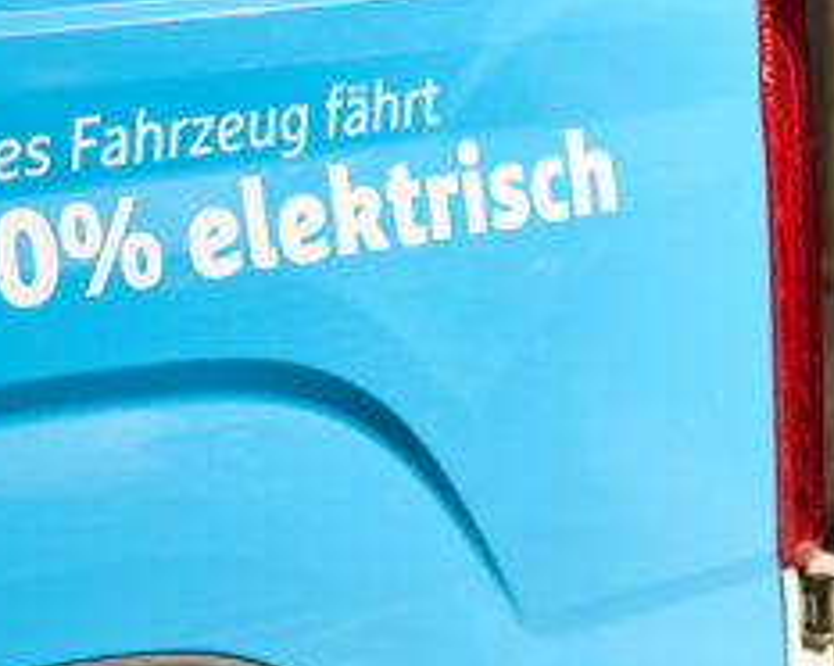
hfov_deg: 12.3
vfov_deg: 9.8
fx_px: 3823
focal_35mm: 155
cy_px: -68
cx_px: 866
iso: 125
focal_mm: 50
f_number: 1.8
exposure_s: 1/4000
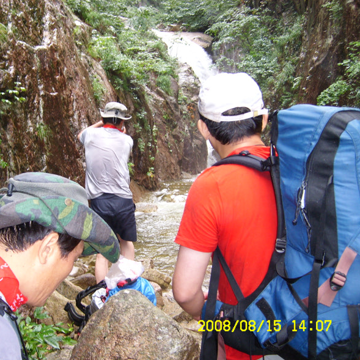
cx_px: 128
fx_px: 494
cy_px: 182
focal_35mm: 42
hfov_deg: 39.7
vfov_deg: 40.0
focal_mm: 5.8
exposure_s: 1/30
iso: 50
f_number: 2.8
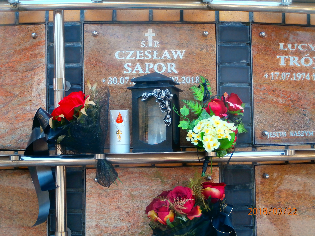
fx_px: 519
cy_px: 118
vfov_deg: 25.7
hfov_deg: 33.8
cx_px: 158
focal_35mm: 57
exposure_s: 1/100
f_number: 4.5
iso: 100
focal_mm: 10.11
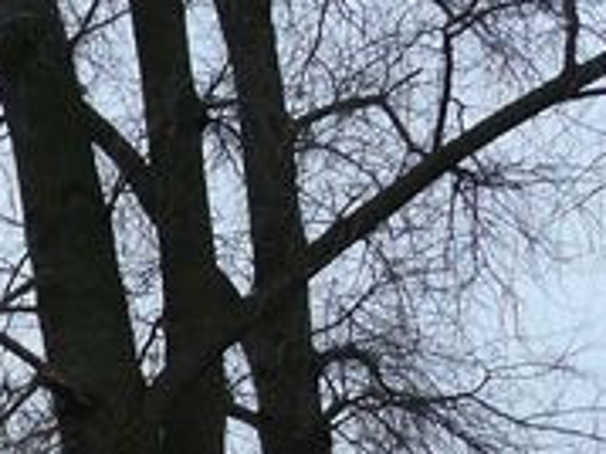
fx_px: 2187
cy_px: 789
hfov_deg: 15.0
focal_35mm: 125
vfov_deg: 11.1
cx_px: -207
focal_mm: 4.6
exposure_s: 1/30
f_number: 2.8
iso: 200
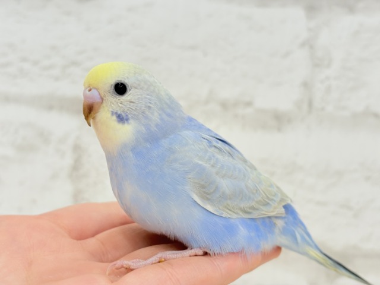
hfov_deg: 36.8
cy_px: 142
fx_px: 571
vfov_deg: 28.0
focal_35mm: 52
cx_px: 190
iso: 64
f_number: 1.6
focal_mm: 5.96
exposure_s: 1/100
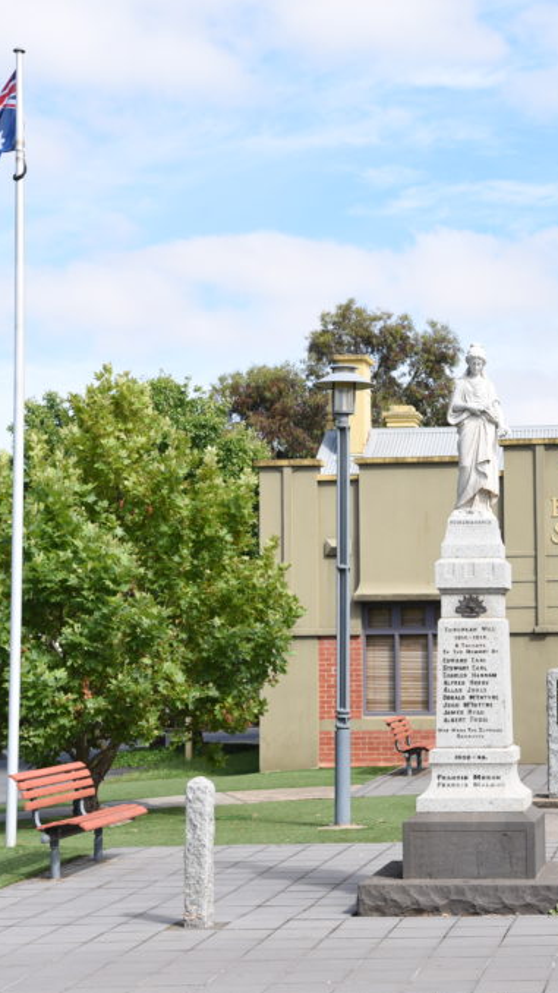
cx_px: 486
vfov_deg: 27.9
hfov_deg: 15.7
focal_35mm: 76
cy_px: 496
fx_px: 2001
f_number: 5
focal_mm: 48
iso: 100
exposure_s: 1/400
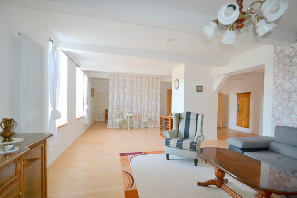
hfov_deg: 100.4
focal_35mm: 15
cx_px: 148
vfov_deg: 77.3
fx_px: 124
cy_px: 99
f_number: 3.5
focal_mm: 10
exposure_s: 1/60
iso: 1400
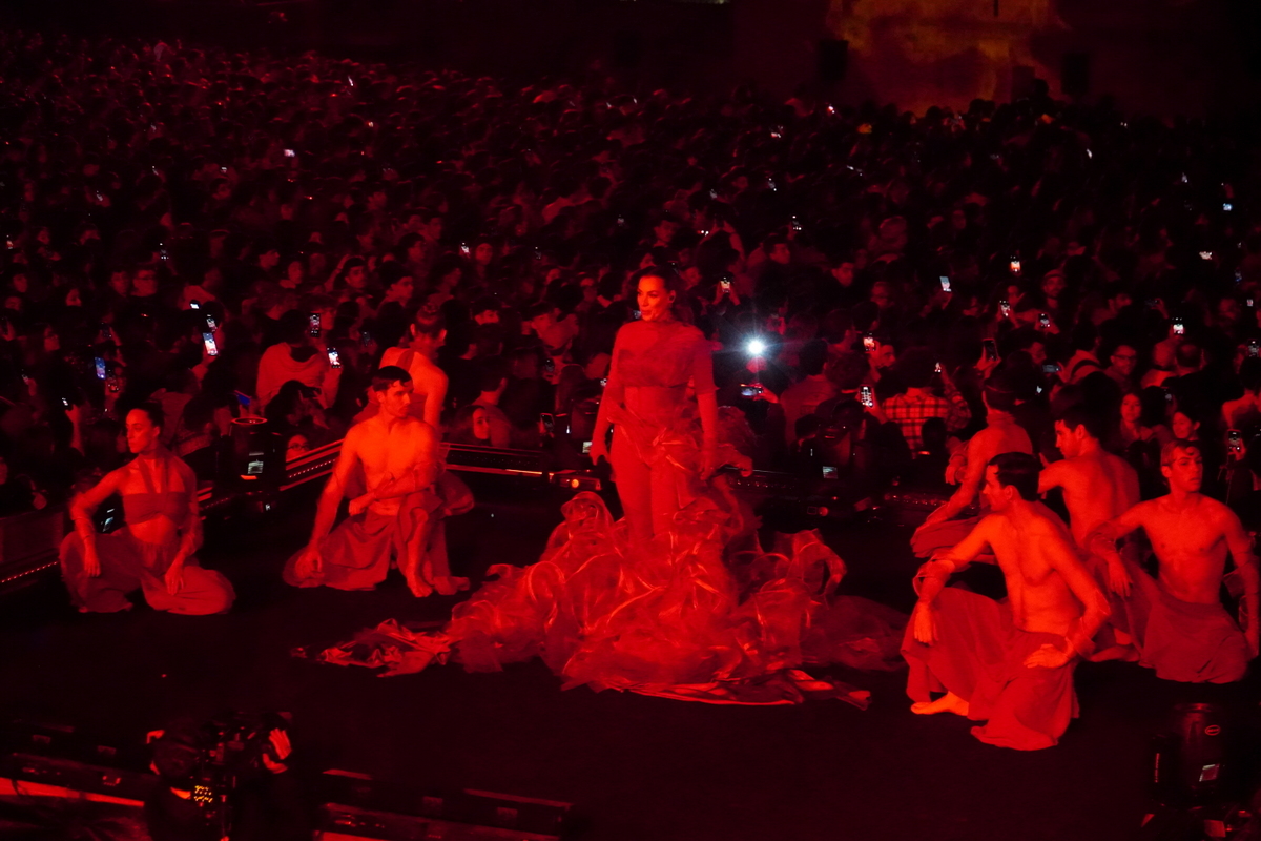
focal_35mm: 92
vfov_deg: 14.9
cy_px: 420
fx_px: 3205
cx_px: 630
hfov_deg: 22.3
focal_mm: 61
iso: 10000
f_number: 4
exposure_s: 1/100
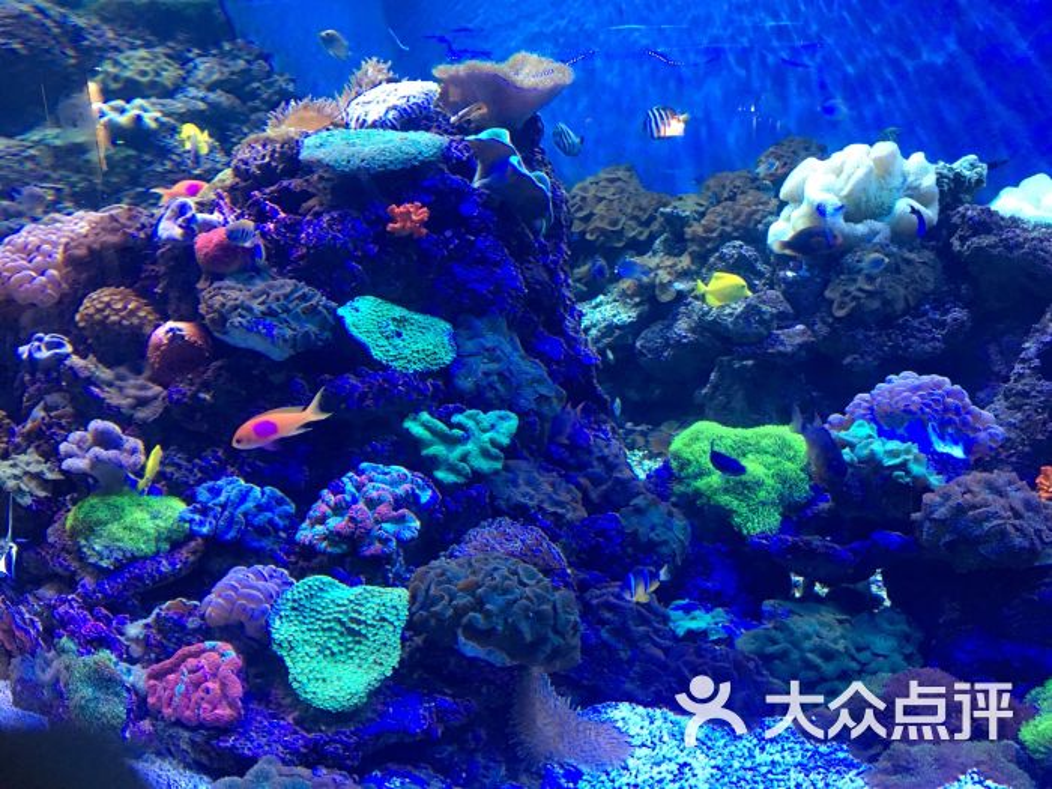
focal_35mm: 29
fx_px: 881
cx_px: 526
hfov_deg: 61.7
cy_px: 394
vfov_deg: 48.2
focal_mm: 4.15
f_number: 2.2
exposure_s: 1/17
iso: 100
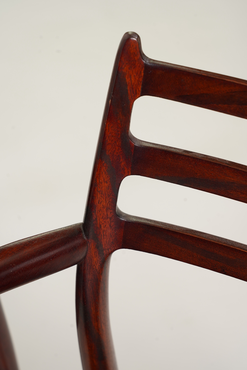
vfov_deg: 19.5
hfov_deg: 13.0
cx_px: 124
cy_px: 185
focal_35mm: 105
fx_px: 1080
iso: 640
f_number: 9
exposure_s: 1/125
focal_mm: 105
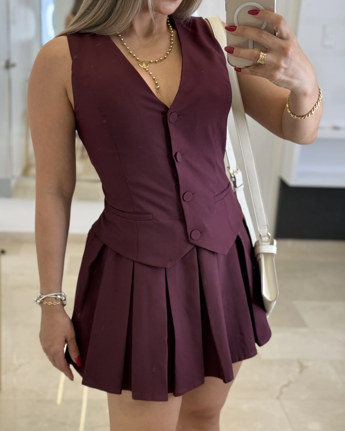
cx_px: 172
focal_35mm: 51
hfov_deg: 29.7
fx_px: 651
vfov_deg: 36.6
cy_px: 203
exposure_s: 1/240
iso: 125
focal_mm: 6.76
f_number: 1.78
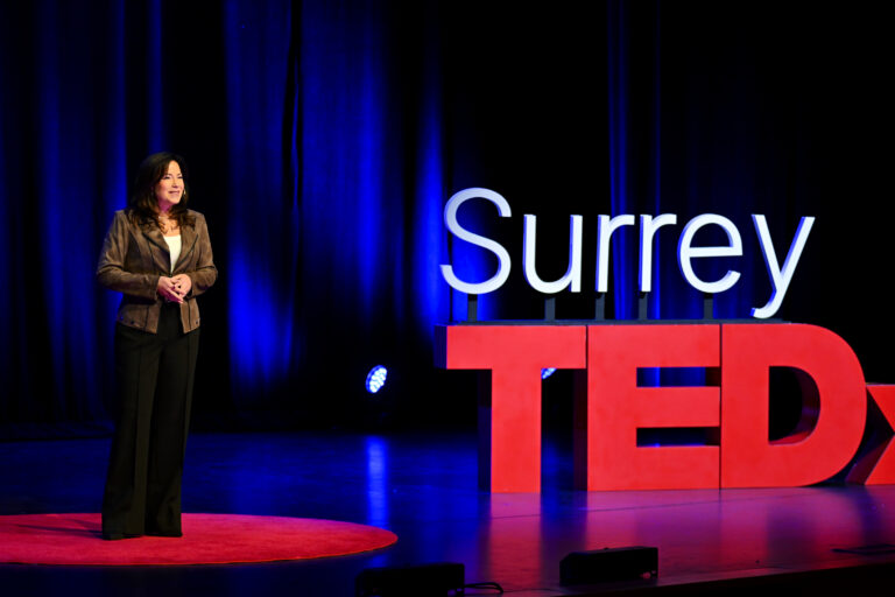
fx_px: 3356
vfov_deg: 10.2
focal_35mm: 135
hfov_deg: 15.2
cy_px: 298
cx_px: 448
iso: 2000
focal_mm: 135
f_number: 2.8
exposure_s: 1/400
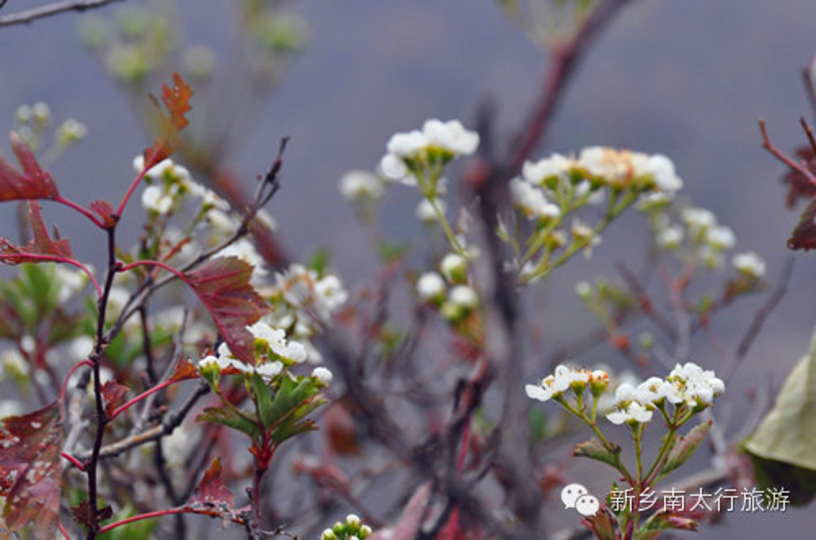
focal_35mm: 158
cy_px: 270
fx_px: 3562
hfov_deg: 13.1
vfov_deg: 8.7
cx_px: 408
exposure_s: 1/125
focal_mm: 105
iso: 800
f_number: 5.6
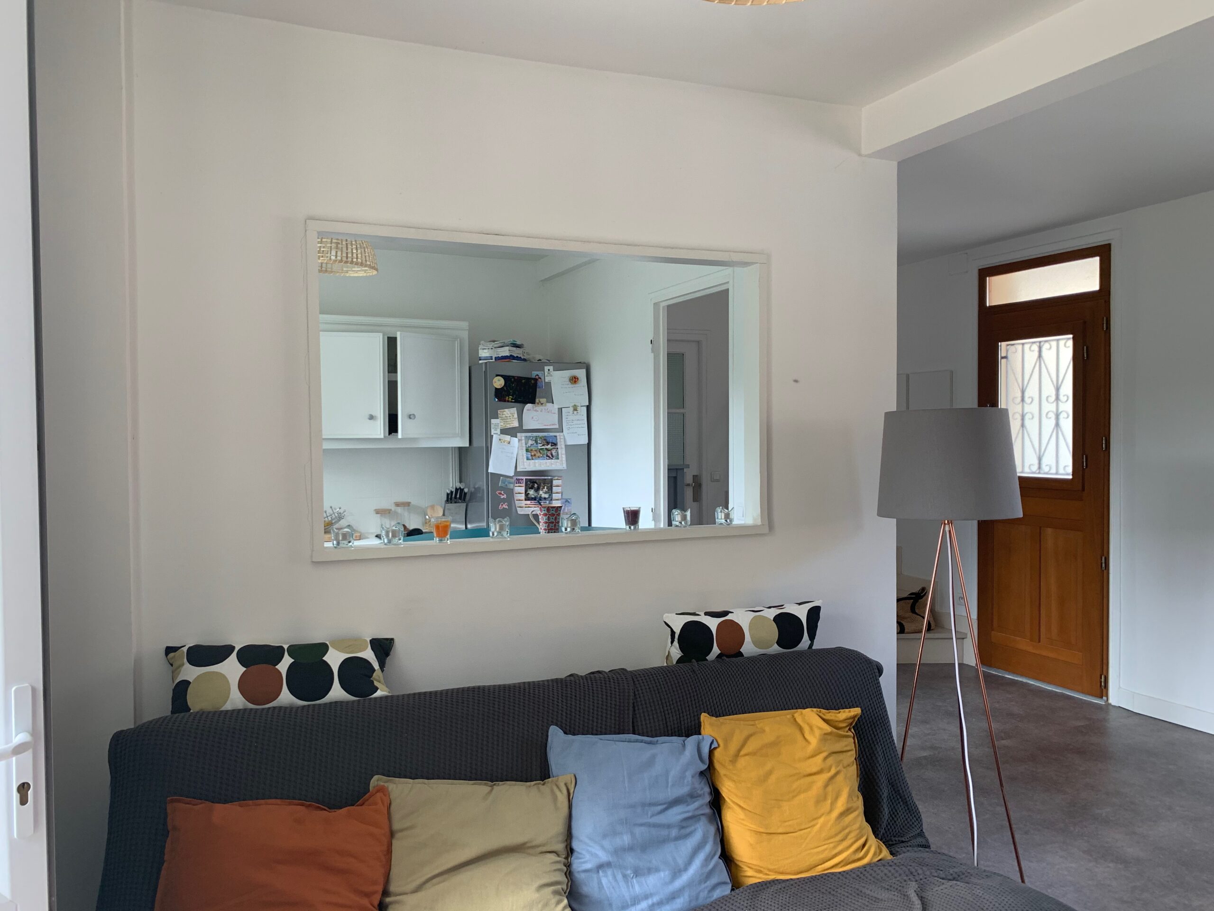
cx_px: 607
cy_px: 456
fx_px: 912
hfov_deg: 67.3
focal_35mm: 26
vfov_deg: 53.1
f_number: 1.8
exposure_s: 1/106
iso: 100
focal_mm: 4.25
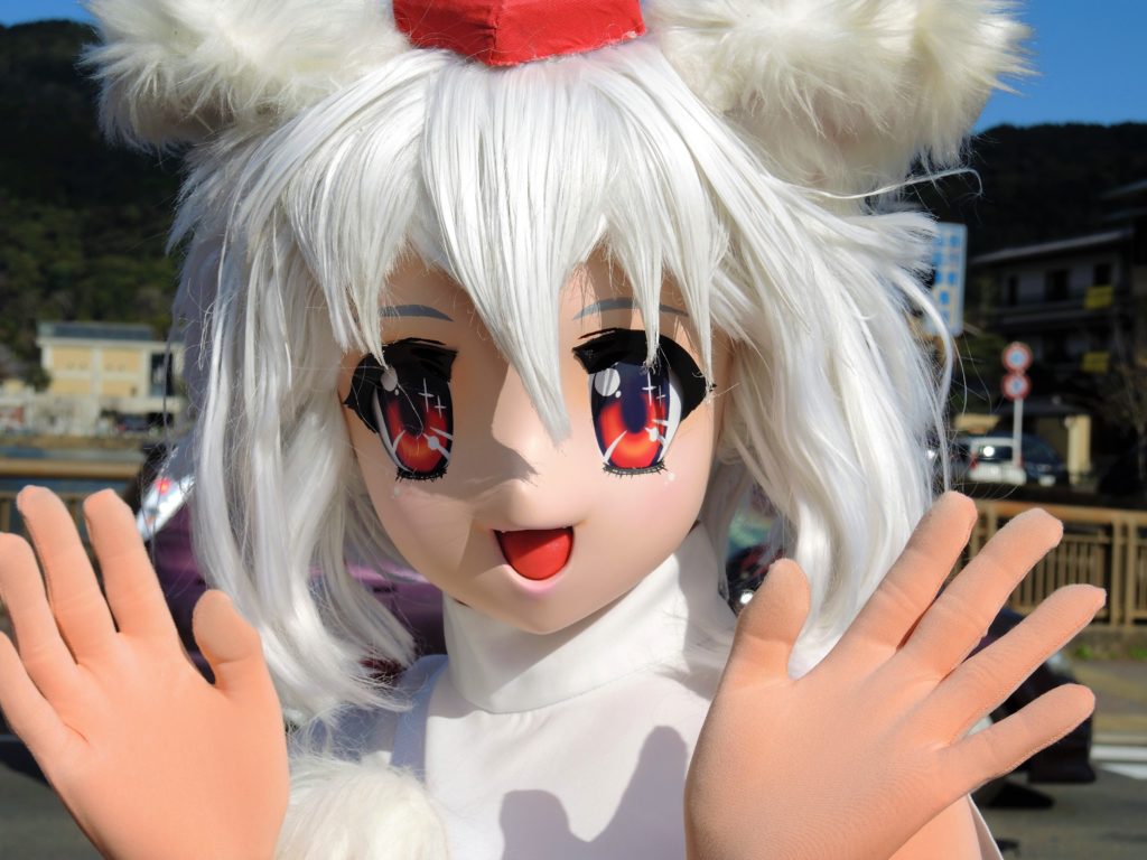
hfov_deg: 29.4
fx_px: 2187
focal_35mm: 66
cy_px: 430
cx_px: 574
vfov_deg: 22.3
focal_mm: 14.1
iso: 80
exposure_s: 1/2000
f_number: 4
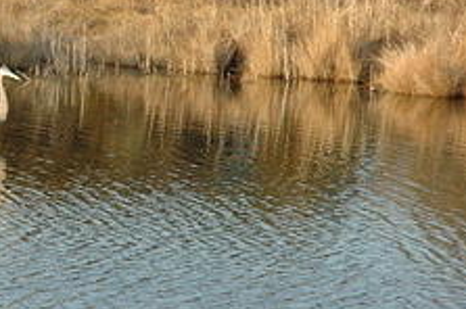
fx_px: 3904
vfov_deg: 4.5
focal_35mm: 302
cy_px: 151
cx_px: -171
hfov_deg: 6.8
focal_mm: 70
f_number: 10
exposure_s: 1/400
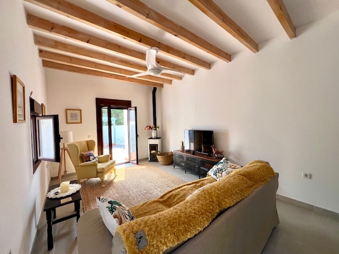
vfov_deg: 89.9
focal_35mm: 13
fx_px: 127
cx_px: 170
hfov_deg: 106.2
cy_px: 127
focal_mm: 1.57
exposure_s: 1/120
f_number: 1.8
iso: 32
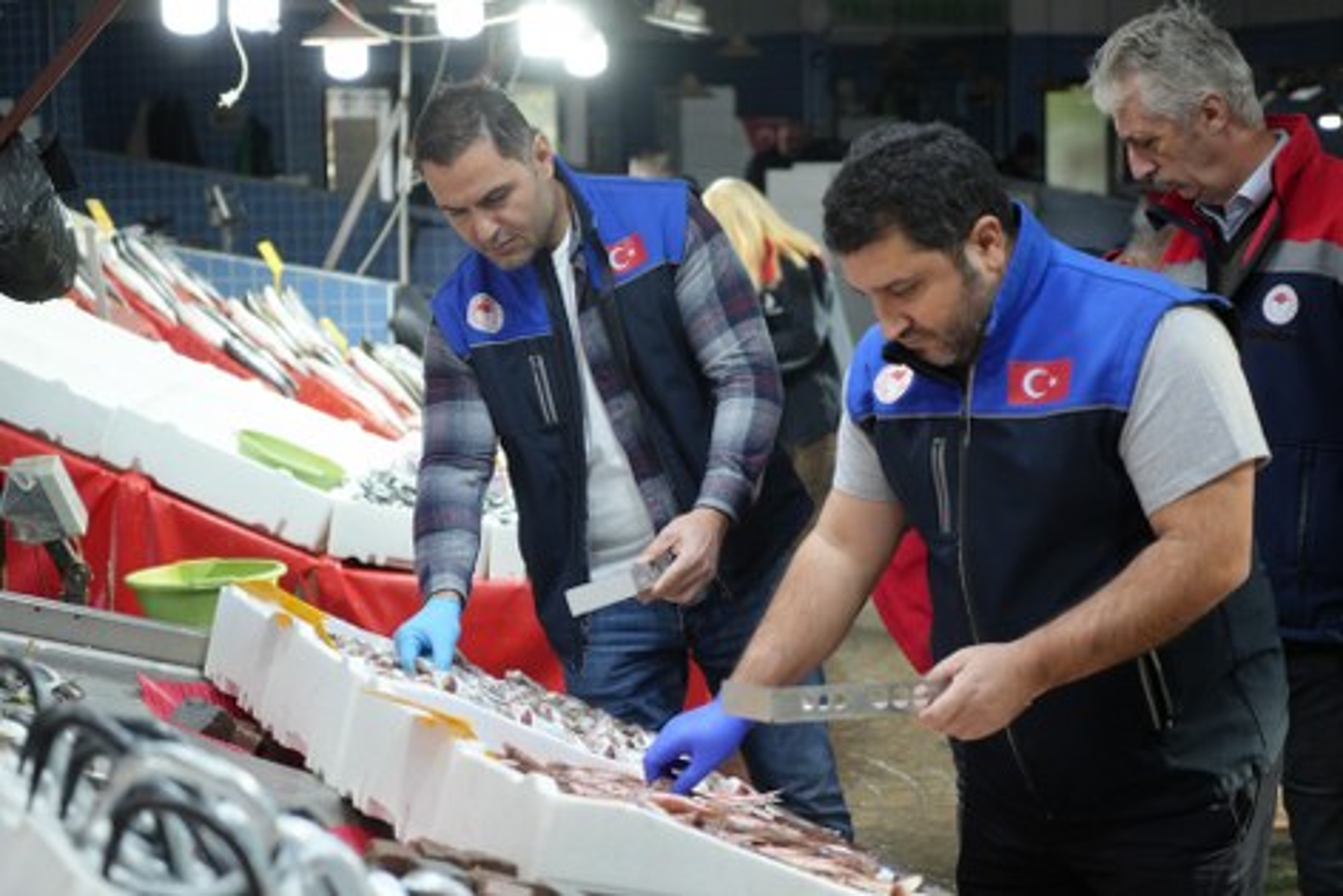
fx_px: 2612
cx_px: 672
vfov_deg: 19.5
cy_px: 448
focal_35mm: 70
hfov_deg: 28.8
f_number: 4
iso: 320
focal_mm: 70
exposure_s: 1/160
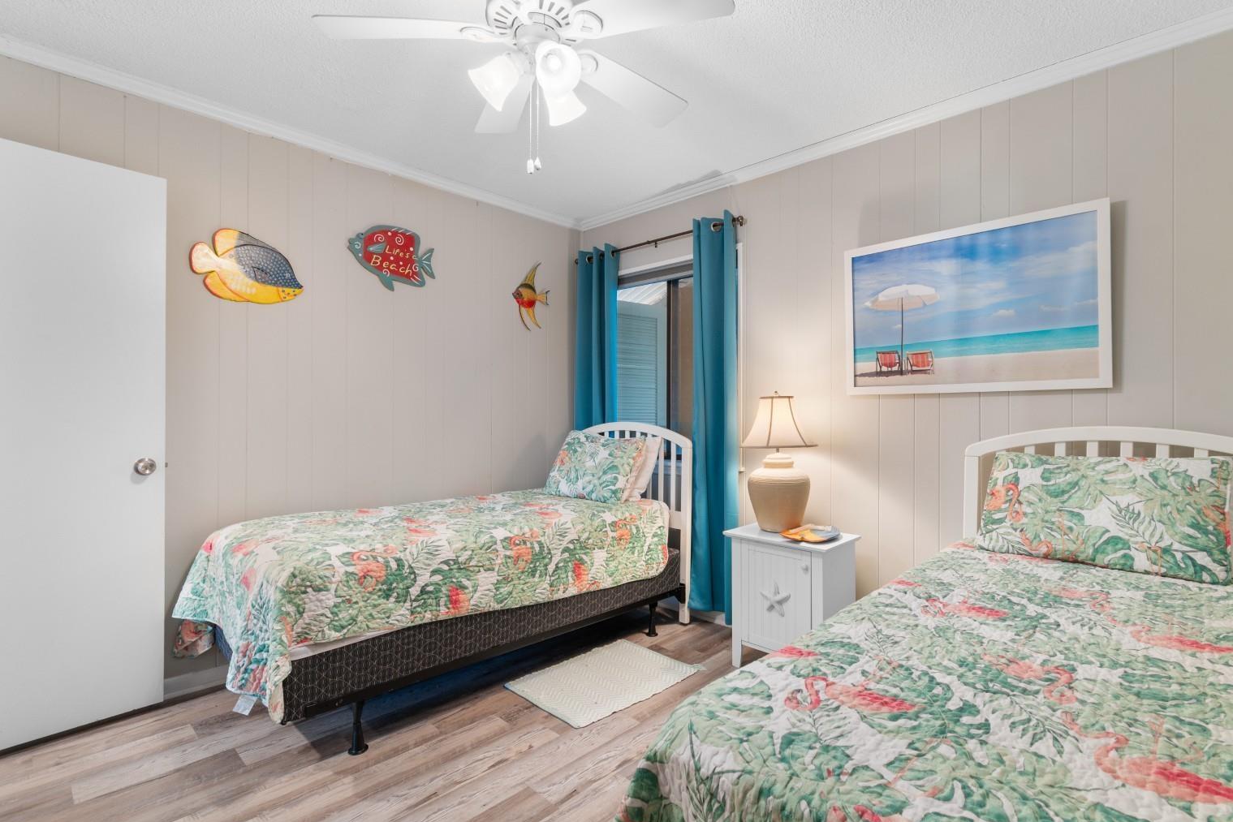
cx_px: 657
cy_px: 393
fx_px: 548
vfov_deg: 73.7
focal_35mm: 16
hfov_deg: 96.6
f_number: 5.6
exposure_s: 1.3
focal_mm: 10
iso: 100
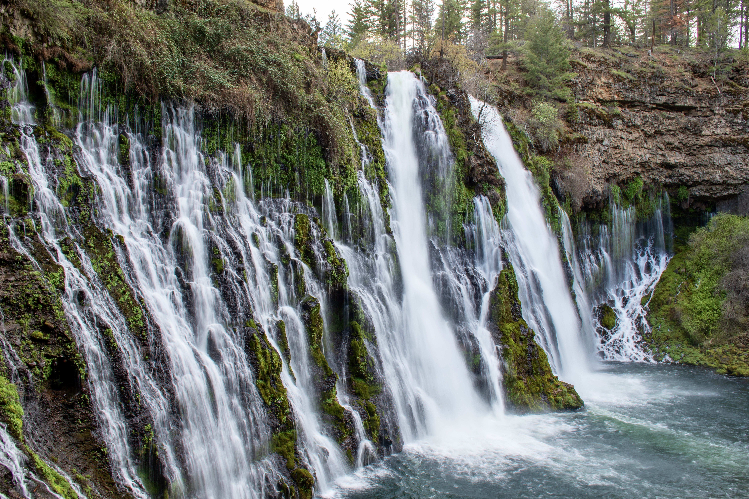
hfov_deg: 67.4
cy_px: 250
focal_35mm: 27
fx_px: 562
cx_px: 374
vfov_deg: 47.9
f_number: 14
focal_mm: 18
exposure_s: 1/10
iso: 100
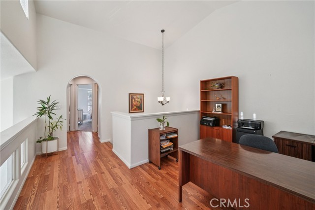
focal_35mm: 14
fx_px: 122
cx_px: 158
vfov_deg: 81.1
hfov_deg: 104.3
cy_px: 105
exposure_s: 1/20
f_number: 7.1
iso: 400
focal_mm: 14
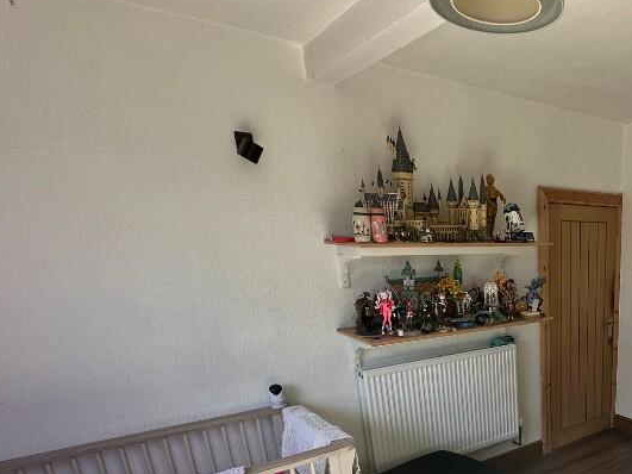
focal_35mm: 27
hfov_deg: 56.8
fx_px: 493
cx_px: 563
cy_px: 403
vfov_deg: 47.5
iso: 40
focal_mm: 2.22
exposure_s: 1/114
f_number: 2.2
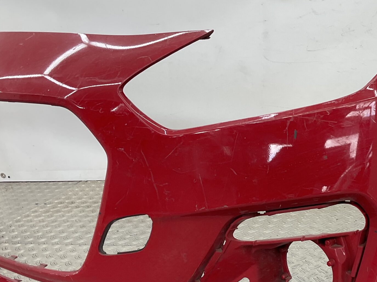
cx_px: 263
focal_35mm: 54
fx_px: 588
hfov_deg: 35.1
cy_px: 205
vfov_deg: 26.7
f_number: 1.8
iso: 20
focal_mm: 3
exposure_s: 1/100
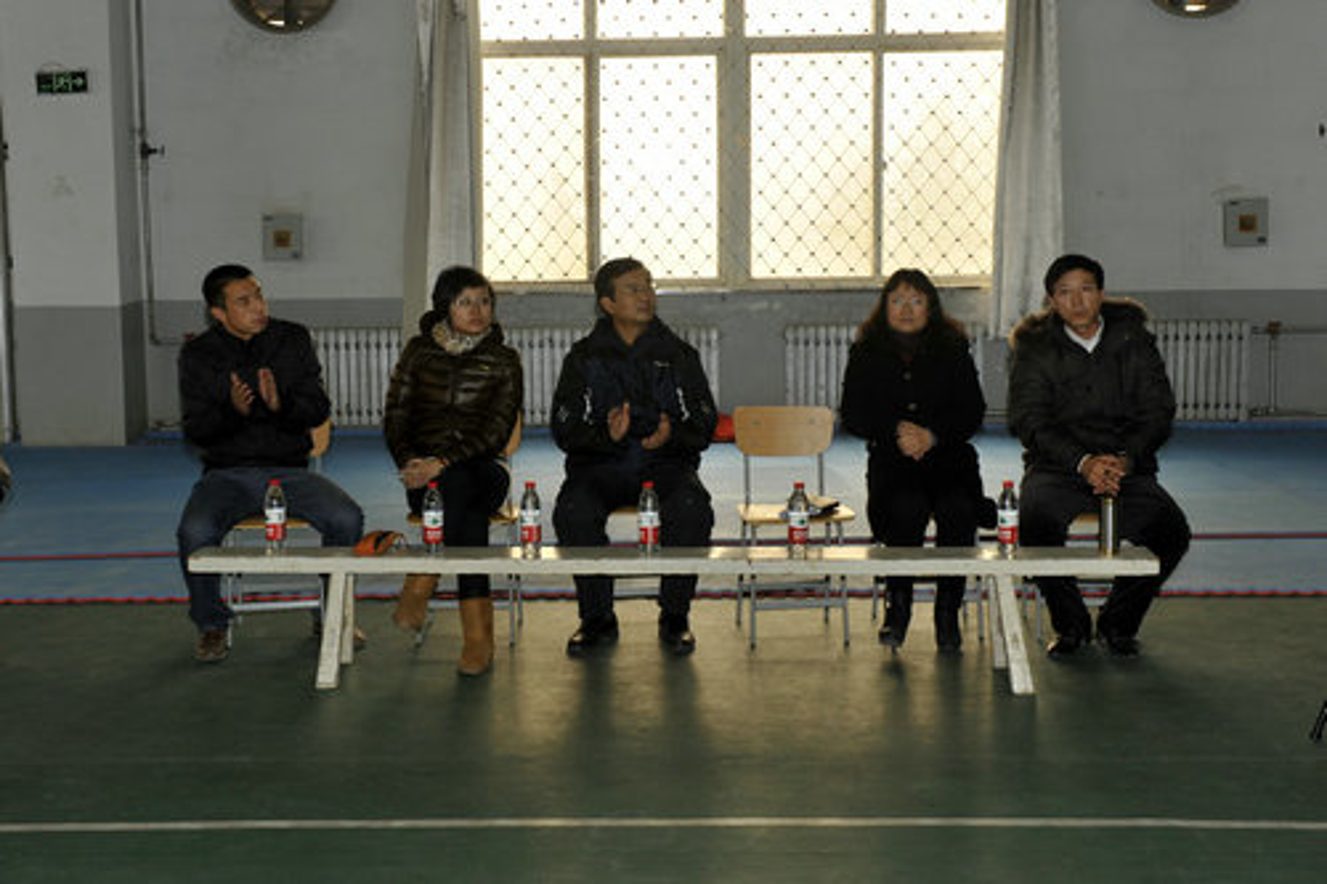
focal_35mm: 38
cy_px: 442
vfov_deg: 35.0
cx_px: 664
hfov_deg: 50.7
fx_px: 1400
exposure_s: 1/60
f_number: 6.3
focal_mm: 38
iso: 640
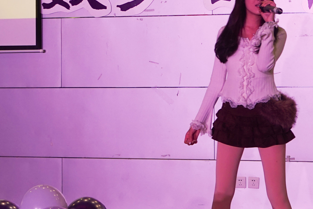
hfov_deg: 16.3
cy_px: 43
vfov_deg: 10.9
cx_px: 237
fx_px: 1087
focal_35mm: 125
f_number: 4.5
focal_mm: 45
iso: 500
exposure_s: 1/160
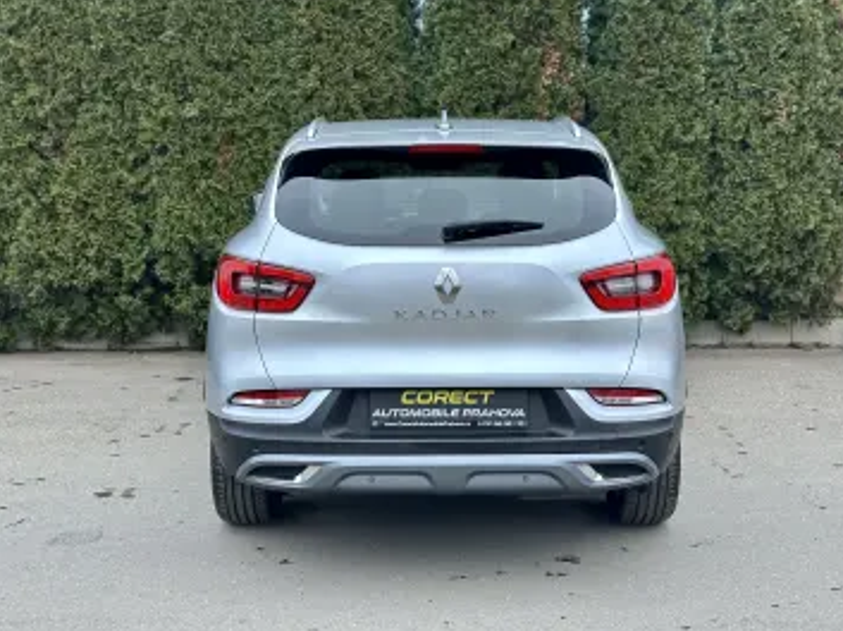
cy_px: 311
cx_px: 427
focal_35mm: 49
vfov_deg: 29.6
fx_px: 1192
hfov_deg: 38.9
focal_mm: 6.86
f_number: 1.78
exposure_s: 1/95
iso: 80
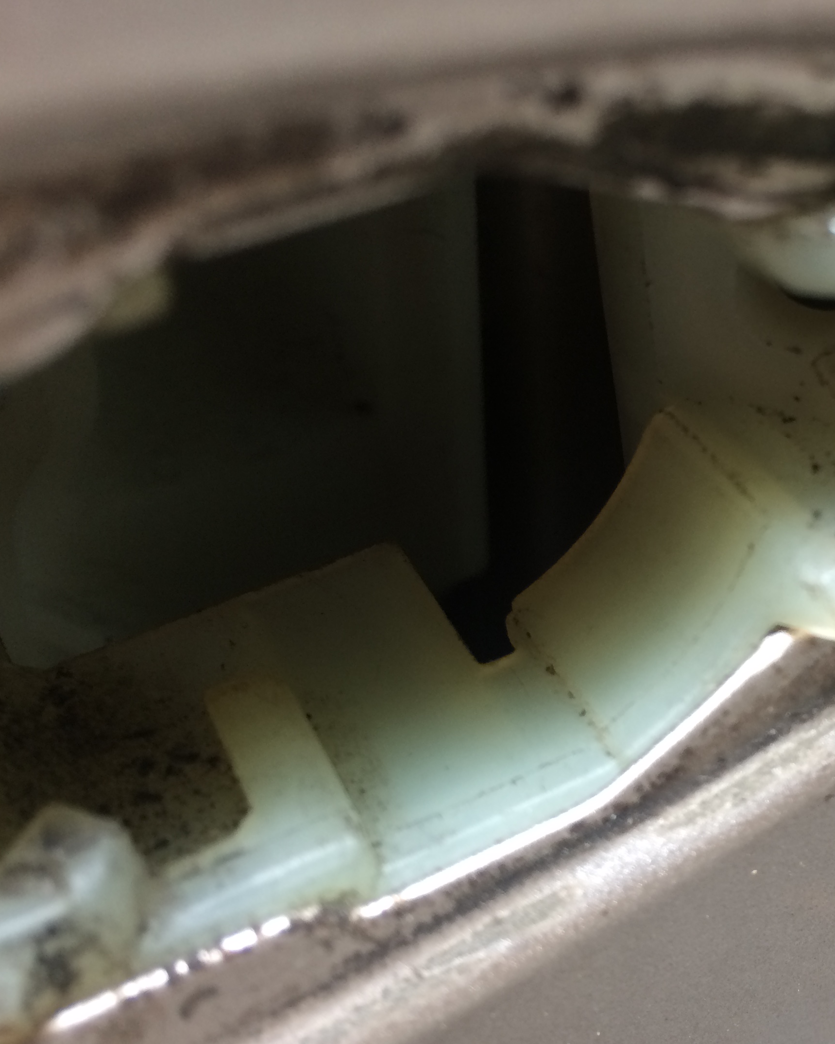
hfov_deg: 33.0
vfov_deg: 42.8
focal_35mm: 43
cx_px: 757
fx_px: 1328
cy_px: 587
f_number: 2.2
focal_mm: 4.15
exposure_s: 1/40
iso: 40
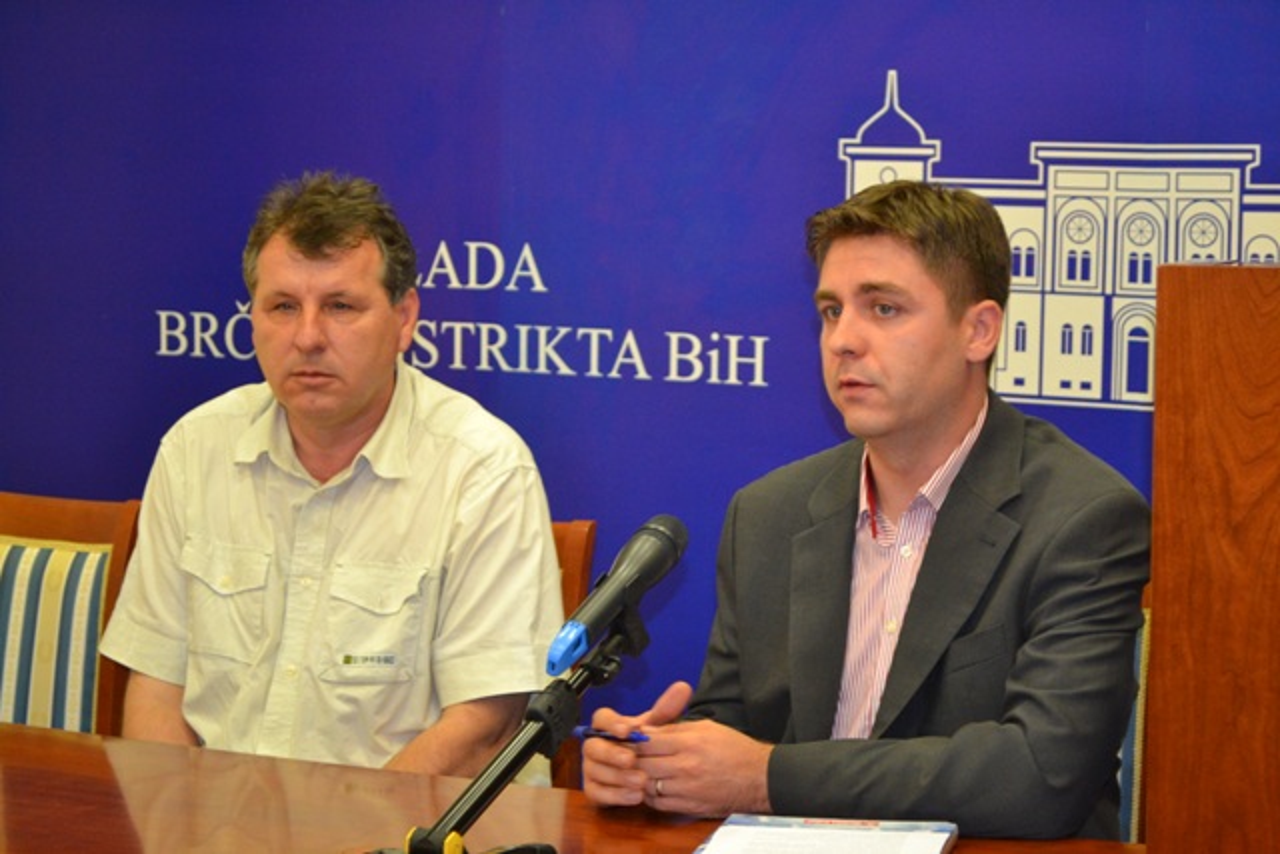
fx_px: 2934
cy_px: 427
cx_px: 640
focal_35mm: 82
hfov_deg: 24.6
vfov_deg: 16.6
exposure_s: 1/60
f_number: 5.6
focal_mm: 55
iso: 1800
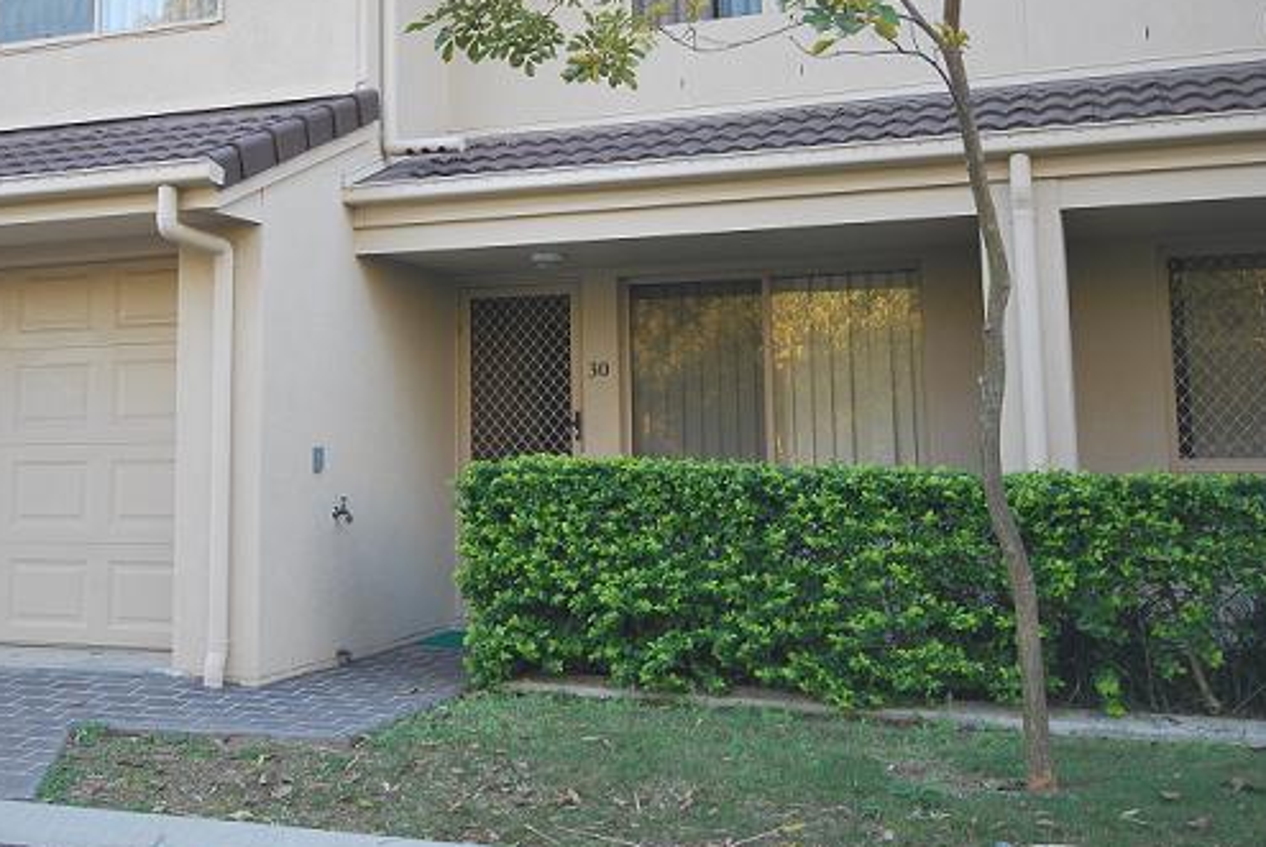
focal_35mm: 44
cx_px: 463
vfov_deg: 30.3
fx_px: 1549
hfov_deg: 44.1
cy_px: 276
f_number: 5.6
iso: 200
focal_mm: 20
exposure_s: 1/30
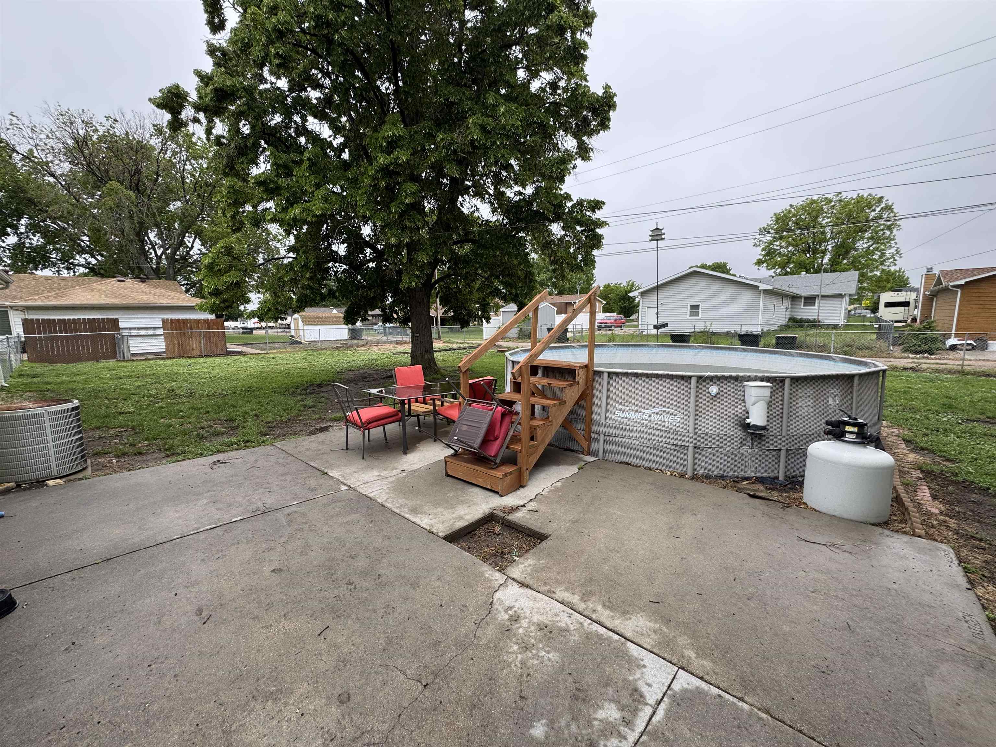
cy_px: 374
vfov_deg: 85.7
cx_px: 498
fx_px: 403
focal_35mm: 14
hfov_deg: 102.1
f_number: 2.2
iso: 40
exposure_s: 1/349
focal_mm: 2.22
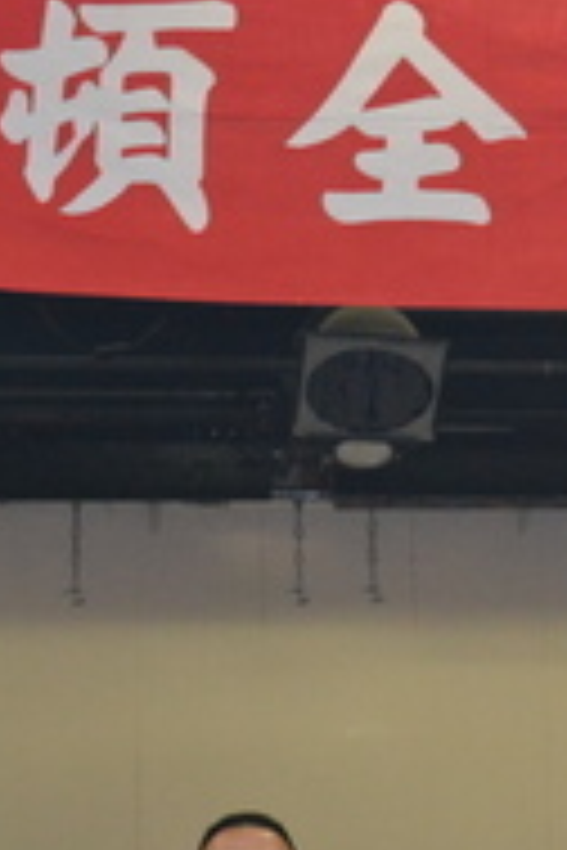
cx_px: 518
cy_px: 848
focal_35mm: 118
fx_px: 2788
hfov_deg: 11.5
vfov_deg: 17.0
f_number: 4
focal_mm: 24
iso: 1600
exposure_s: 1/60
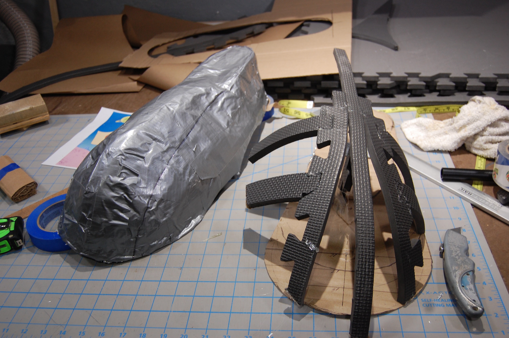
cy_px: 169
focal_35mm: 34
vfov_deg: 38.3
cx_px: 254
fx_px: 487
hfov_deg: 55.1
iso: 400
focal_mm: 23
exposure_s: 1/60
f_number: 4
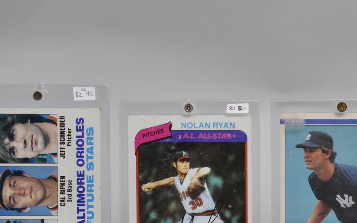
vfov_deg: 11.6
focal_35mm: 112
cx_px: 265
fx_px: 1089
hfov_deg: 18.5
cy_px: 207
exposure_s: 1/80
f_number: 4.5
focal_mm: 40
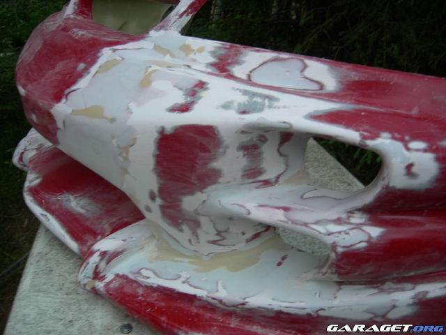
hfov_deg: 51.4
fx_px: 464
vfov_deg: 39.7
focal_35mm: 36
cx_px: 223
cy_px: 168
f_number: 2.7
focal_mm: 7.5
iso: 64
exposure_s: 1/5.9
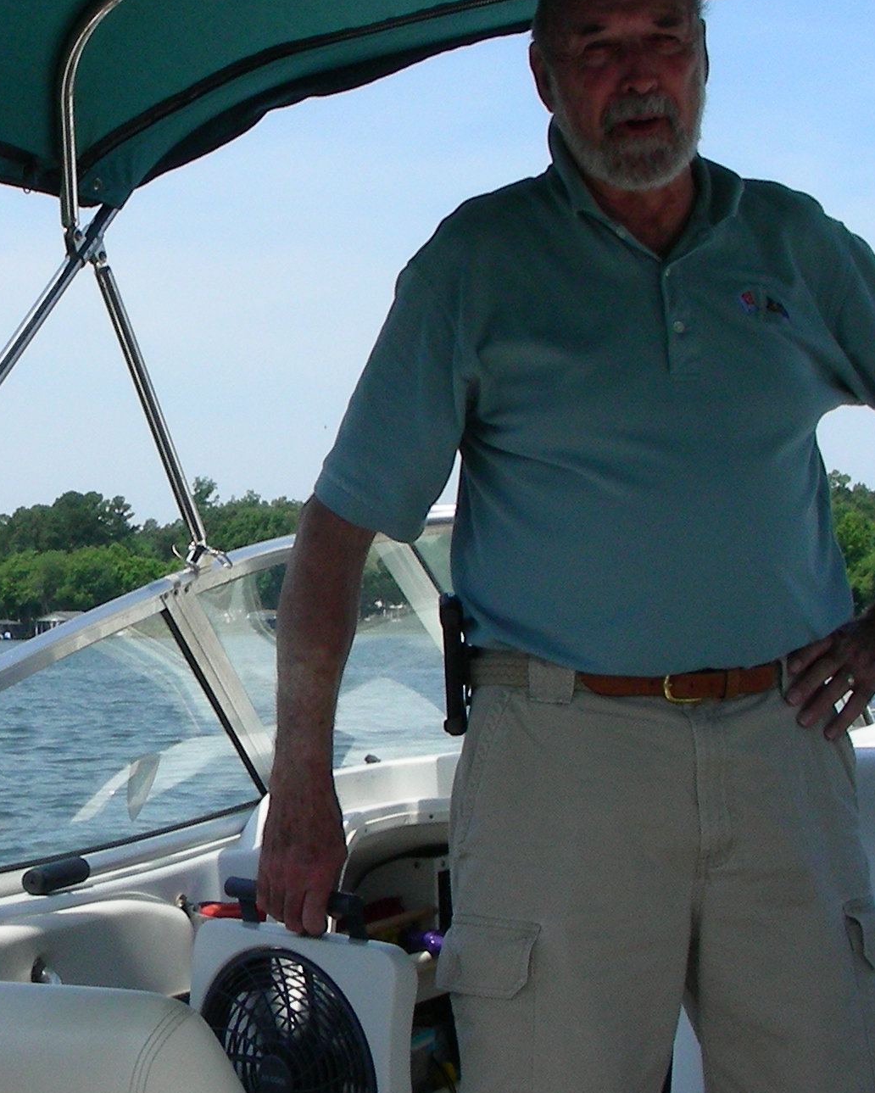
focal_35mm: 81
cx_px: 73
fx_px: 2621
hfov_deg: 18.6
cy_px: 534
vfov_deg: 23.6
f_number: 13.6
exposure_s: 1/245
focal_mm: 6.3
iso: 50
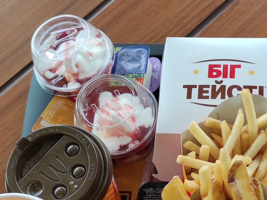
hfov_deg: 29.8
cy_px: 186
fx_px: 486
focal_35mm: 63
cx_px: 223
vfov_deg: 22.6
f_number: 1.89
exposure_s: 1/103
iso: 100
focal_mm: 5.43
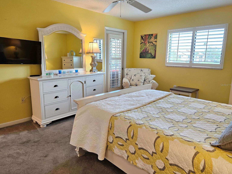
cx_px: 114
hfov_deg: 71.6
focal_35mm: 24
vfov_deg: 56.8
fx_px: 161
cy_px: 85
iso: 320
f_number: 1.8
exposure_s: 1/120
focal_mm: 5.4
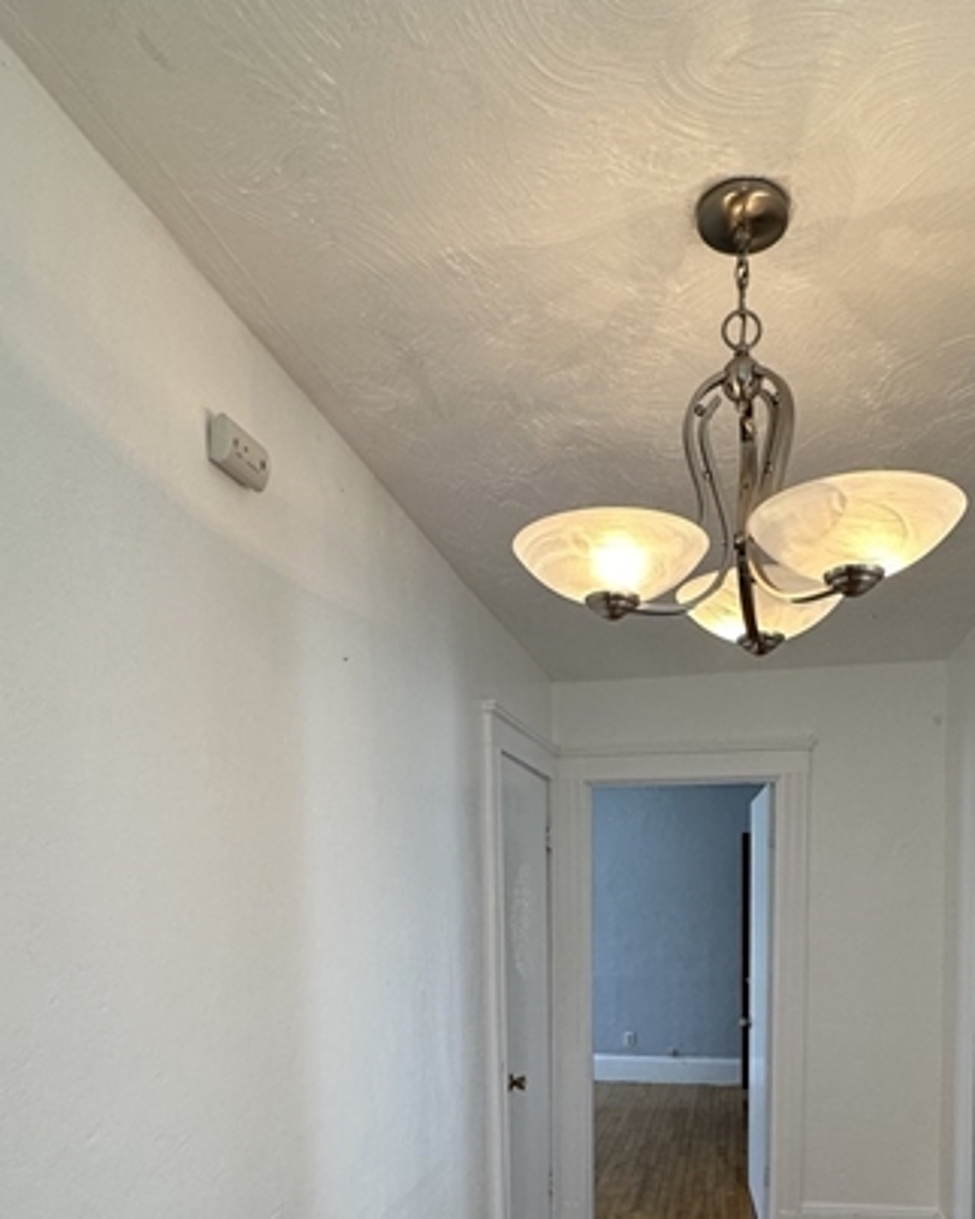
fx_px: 938
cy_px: 963
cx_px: 631
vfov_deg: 61.0
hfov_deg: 54.1
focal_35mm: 26
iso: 80
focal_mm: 2.22
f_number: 2.2
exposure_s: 1/120
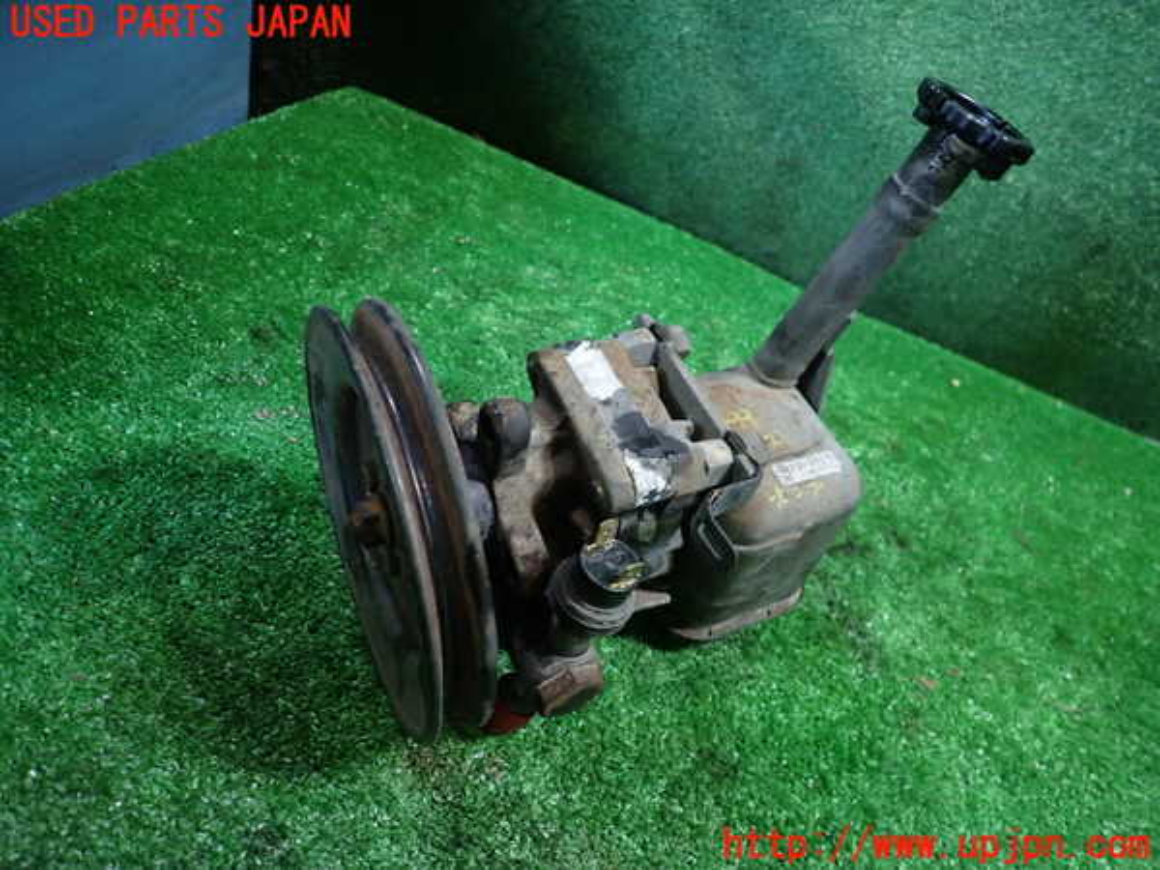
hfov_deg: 69.4
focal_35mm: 25
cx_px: 580
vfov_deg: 54.9
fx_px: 838
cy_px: 435
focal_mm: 4.5
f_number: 2
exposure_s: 1/30
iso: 320
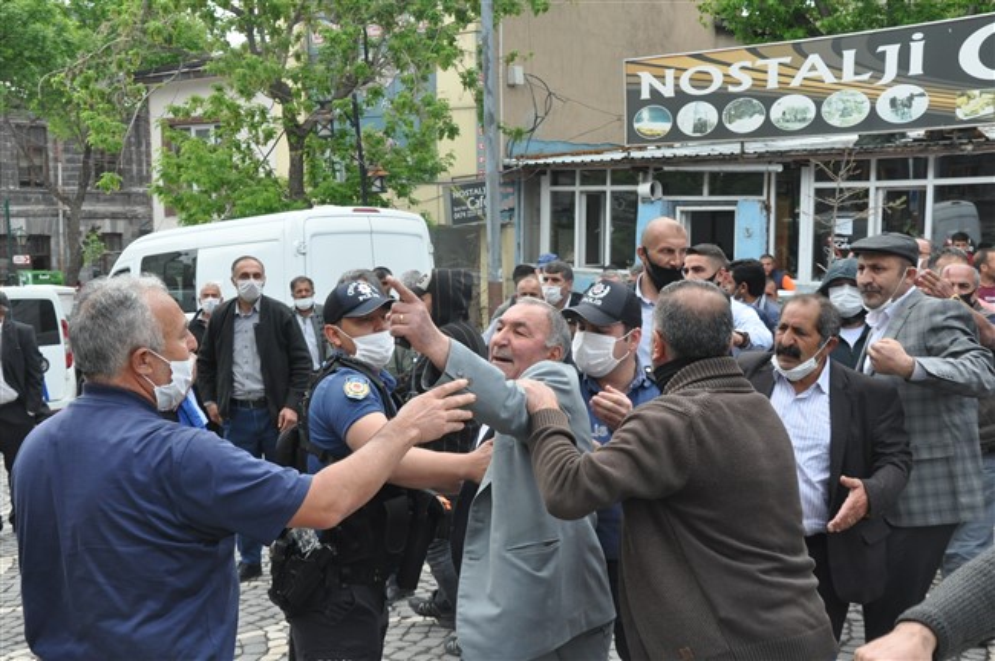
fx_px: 1242
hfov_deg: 43.6
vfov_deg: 29.8
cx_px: 498
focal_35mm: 45
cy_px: 330
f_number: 10
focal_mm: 30
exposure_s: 1/400
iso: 1000
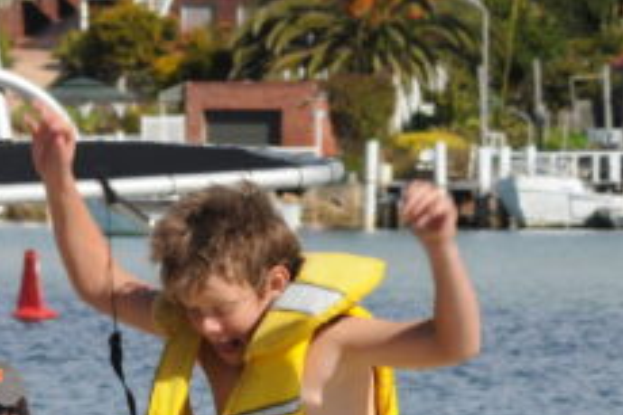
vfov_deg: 3.9
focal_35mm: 351
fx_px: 6070
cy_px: 580
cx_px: -149
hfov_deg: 5.8
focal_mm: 70
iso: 500
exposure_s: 1/320
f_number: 10
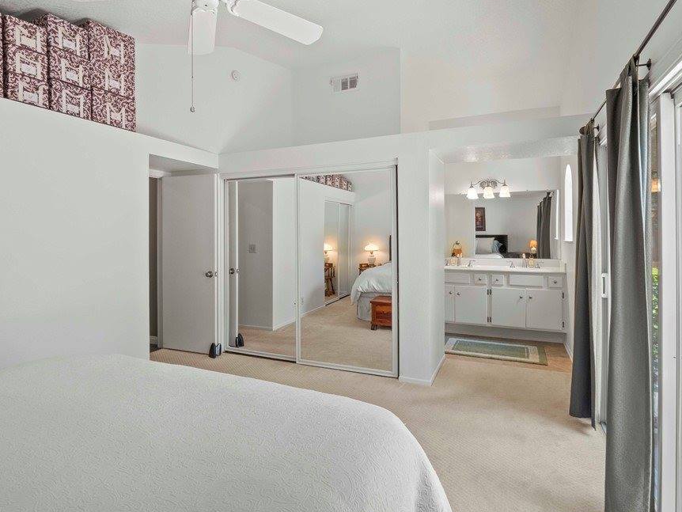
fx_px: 374
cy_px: 228
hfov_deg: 84.6
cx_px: 335
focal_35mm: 19
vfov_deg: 68.5
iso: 200
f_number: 8
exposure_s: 1/3
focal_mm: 8
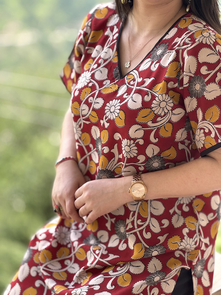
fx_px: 655
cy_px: 148
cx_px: 110
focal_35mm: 77
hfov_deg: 19.1
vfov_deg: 25.3
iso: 40
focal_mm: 9
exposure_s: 1/99
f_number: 2.8
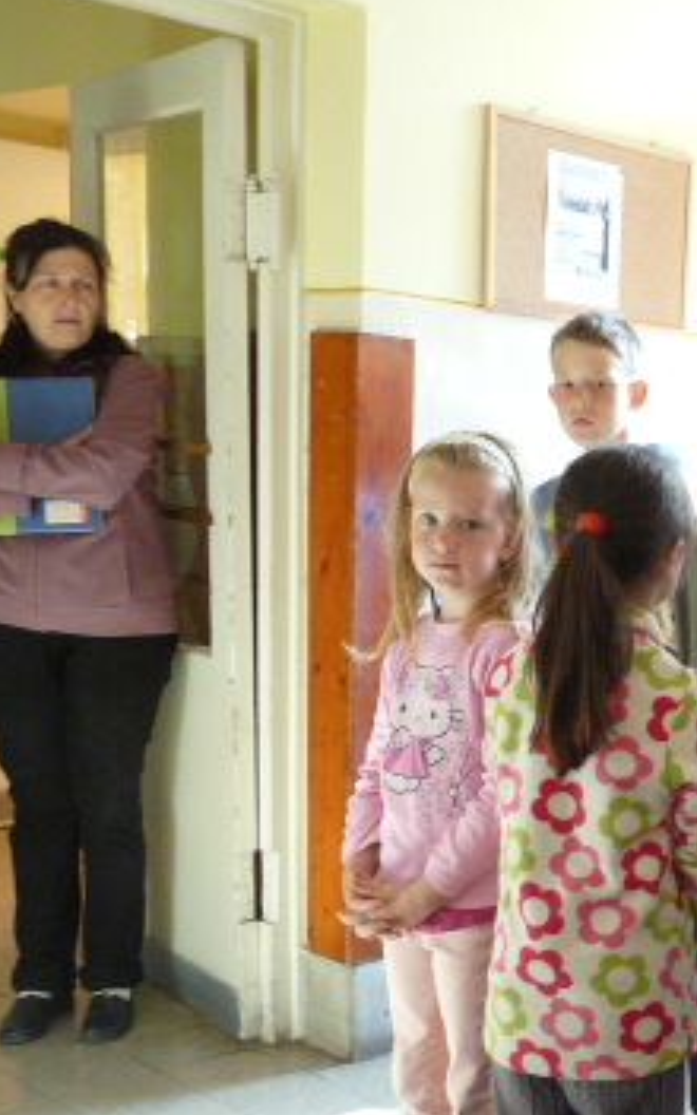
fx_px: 1580
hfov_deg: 22.3
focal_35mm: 52
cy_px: 748
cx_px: 903
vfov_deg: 38.4
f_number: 2.8
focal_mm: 4.8
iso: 400
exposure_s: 1/50
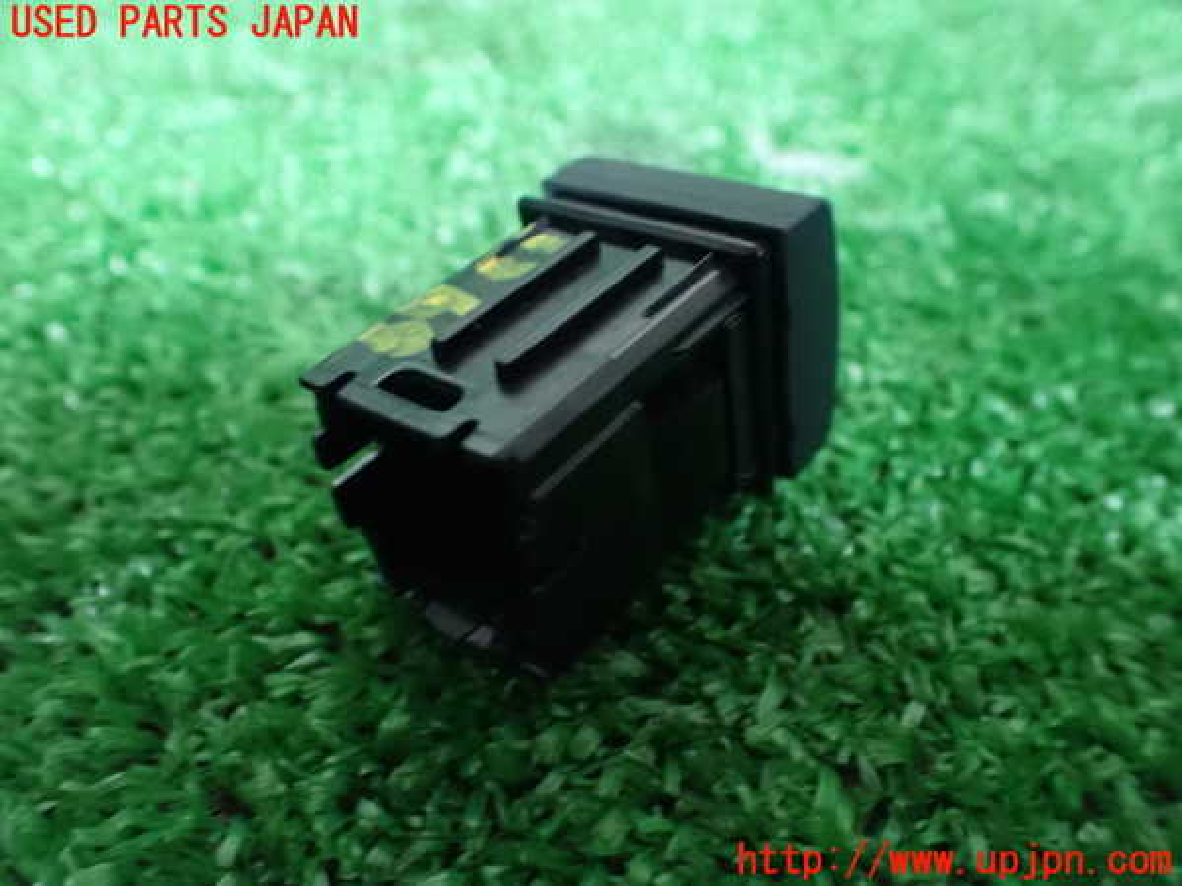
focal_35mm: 30
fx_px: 1024
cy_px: 443
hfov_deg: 60.0
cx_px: 591
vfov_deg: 46.8
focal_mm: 5.4
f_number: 2.3
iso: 1600
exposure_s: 1/15
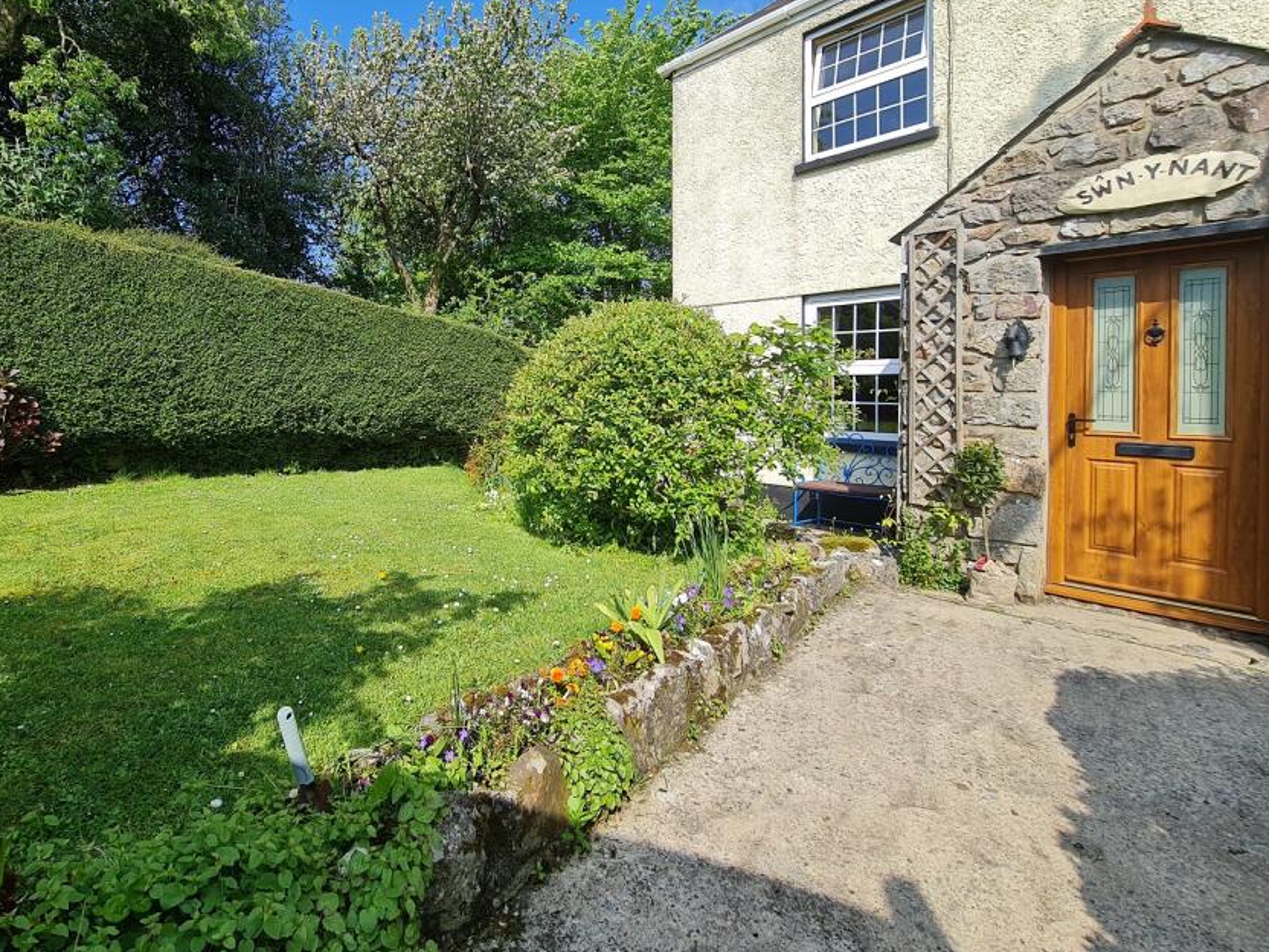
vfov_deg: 77.5
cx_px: 508
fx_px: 587
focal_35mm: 16
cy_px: 400
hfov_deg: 93.3
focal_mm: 2.2
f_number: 2.2
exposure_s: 1/1500
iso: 64
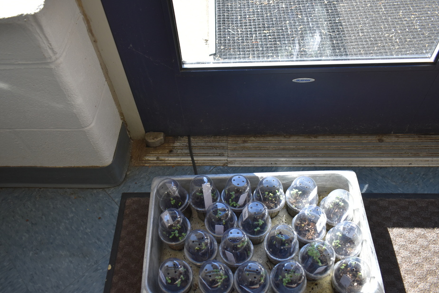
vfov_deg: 43.6
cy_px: 148
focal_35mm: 30
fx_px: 366
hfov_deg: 61.9
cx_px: 205
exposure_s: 1/250
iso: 400
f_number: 4.5
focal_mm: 18
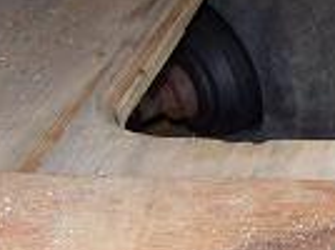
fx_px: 1333
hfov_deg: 13.1
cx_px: 572
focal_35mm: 138
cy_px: 90
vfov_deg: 10.7
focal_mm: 5.85
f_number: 2.8
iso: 125
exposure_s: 1/30
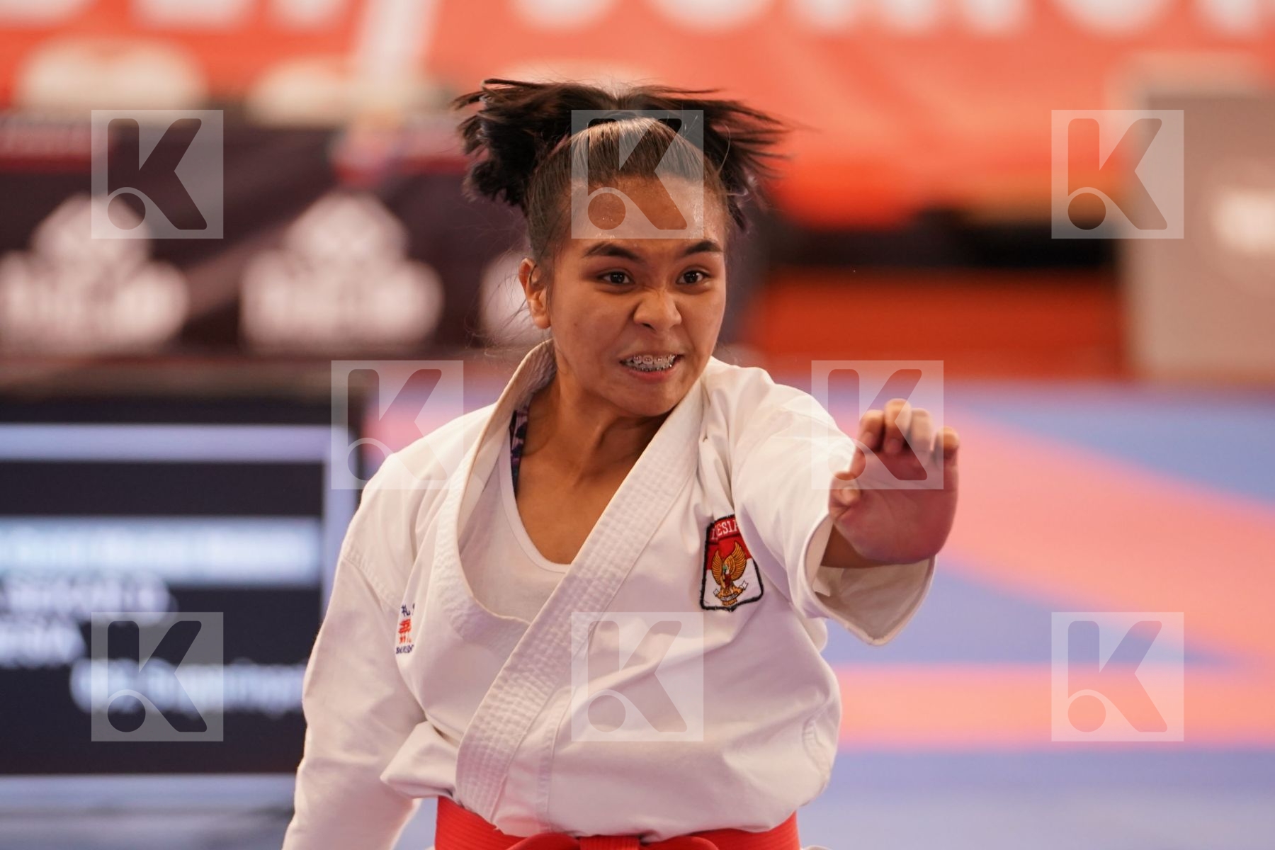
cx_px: 638
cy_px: 425
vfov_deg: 5.6
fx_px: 8747
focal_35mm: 247
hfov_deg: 8.3
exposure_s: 1/500
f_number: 2.8
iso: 1600
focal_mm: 165
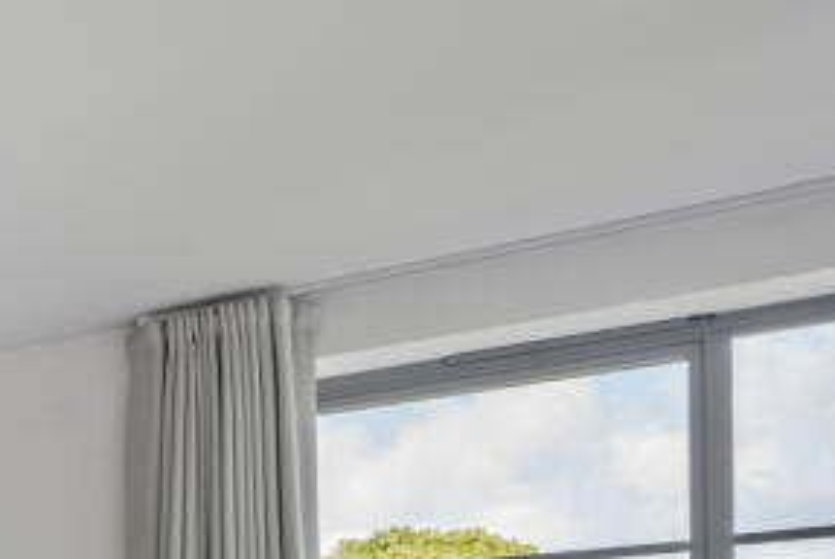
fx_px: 1323
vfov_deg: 21.0
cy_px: 785
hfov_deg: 25.4
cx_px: -448
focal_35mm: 57
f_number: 11
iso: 200
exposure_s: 1/8
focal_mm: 16
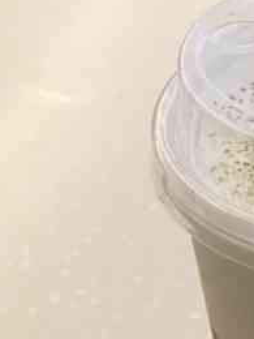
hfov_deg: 13.4
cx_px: 391
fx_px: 1017
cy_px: 123
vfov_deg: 18.9
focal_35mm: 104
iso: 125
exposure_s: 1/33
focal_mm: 4.15
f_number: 2.2
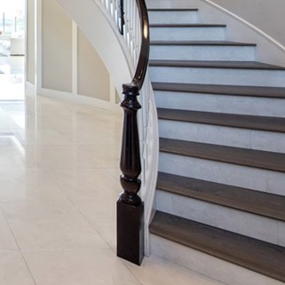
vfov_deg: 39.5
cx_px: -86
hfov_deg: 32.7
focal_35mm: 38
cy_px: 10
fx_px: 354
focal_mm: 14
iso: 400
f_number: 5.6
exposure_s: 1/125
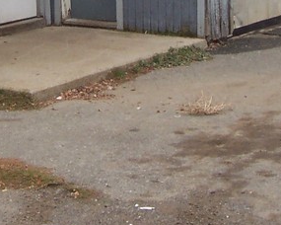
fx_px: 948
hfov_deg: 16.8
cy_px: -77
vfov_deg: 13.0
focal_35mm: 114
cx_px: 77
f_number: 2.8
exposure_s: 1/350
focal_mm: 5.6
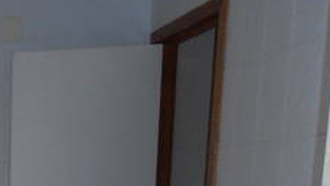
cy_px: 397
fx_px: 788
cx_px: -166
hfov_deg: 20.3
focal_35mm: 90
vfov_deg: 11.8
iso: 125
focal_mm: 4.2
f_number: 3
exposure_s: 1/30
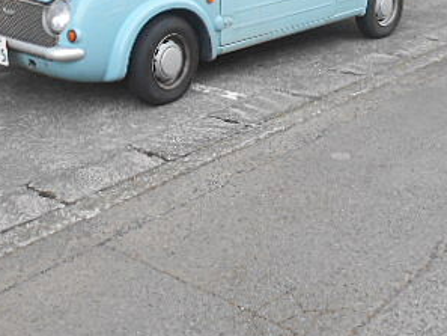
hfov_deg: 34.3
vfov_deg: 24.8
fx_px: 723
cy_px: -8
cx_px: 245
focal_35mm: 56
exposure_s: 1/250
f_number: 3.2
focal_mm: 4.6
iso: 160
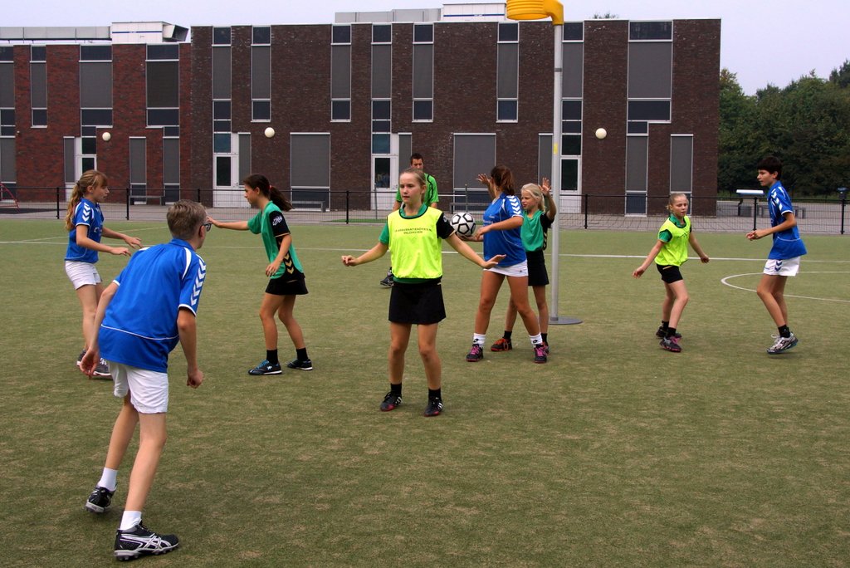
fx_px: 850
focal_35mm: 36
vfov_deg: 36.9
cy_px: 284
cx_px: 425
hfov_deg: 53.1
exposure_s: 1/1000
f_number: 8
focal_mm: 24
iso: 400
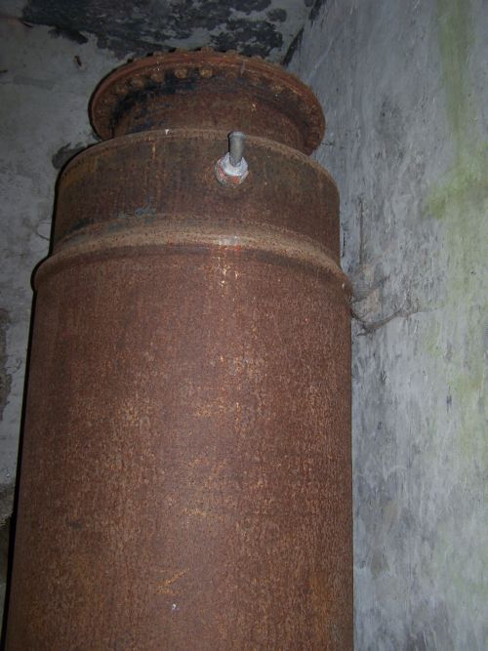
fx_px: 715
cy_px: 326
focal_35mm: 38
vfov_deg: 49.0
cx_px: 244
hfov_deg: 37.7
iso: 64
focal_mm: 6.3
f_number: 2.8
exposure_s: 1/60
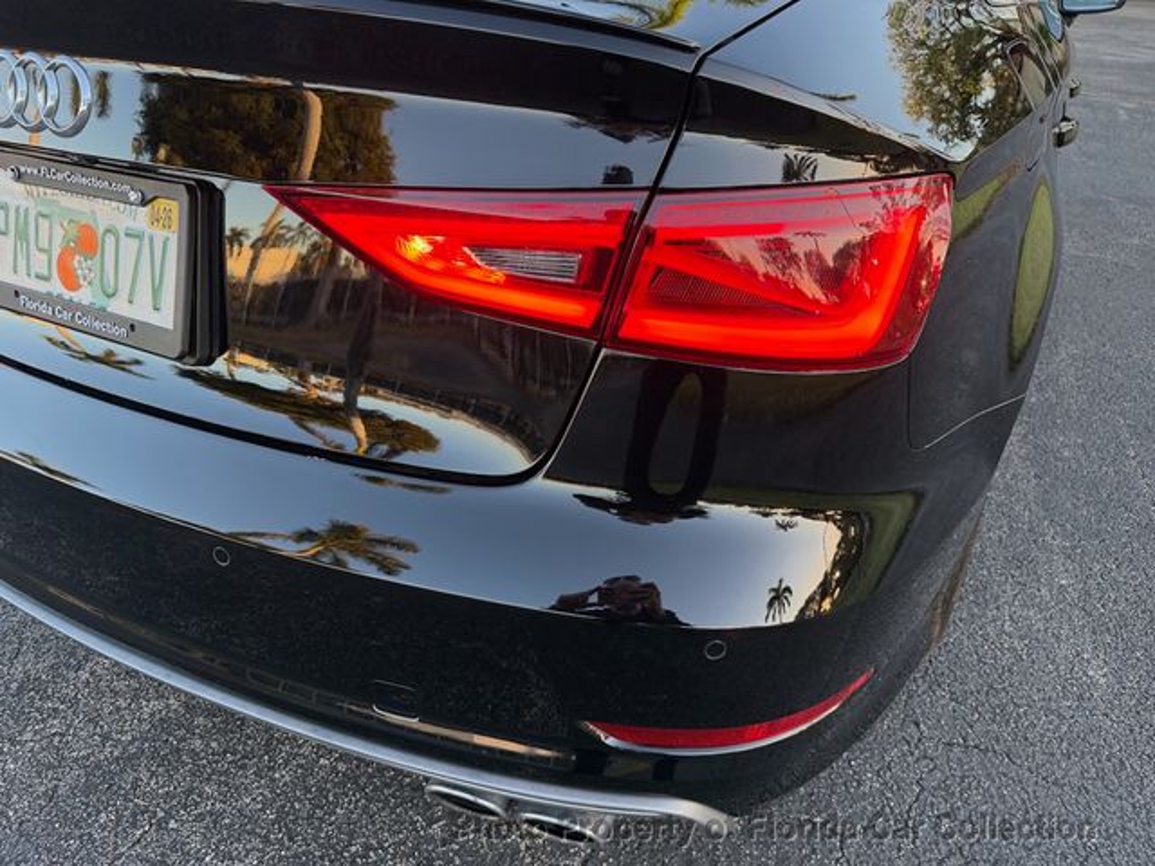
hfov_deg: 71.6
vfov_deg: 56.8
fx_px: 801
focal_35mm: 24
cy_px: 433
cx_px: 578
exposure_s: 1/100
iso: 100
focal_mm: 6.76
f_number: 1.78
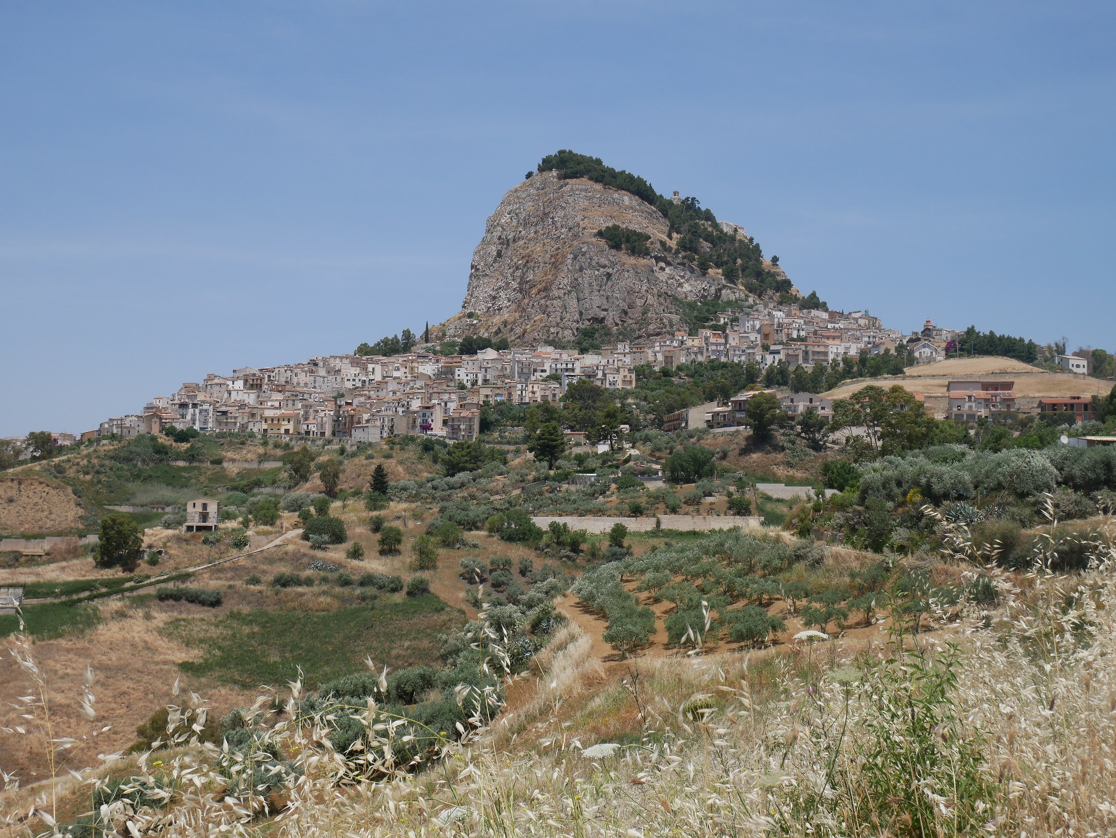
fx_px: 1355
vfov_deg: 34.4
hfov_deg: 44.8
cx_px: 558
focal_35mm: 42
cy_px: 419
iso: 200
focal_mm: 21
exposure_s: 1/500
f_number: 9
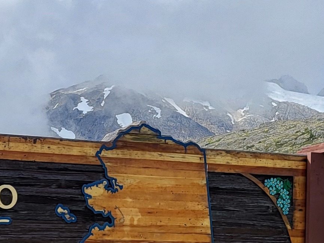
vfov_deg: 11.7
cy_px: 381
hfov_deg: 15.9
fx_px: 1123
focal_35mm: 120
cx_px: -53
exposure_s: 1/1920
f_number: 1.8
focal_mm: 5.4
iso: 40
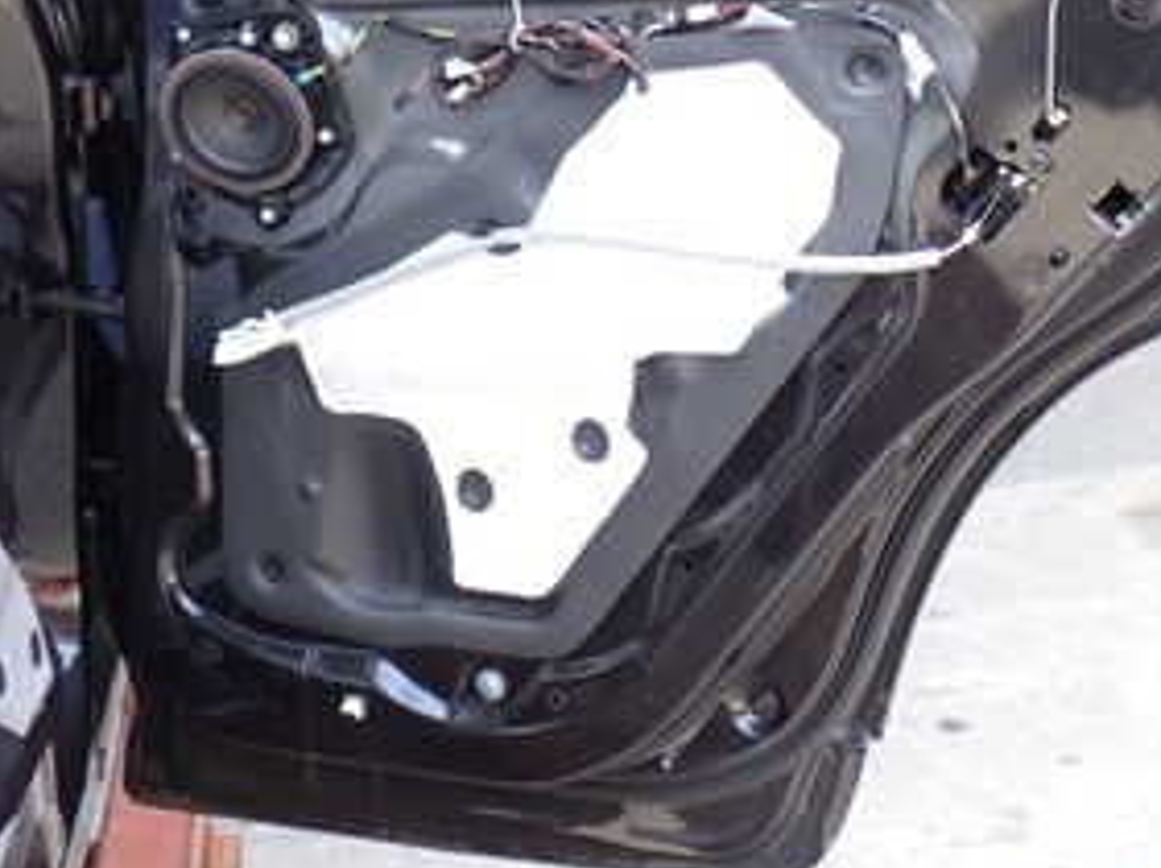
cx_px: 702
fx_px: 2579
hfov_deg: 25.3
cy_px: 58
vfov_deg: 18.7
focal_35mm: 77
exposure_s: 1/80
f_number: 2.5
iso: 125
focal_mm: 6.37
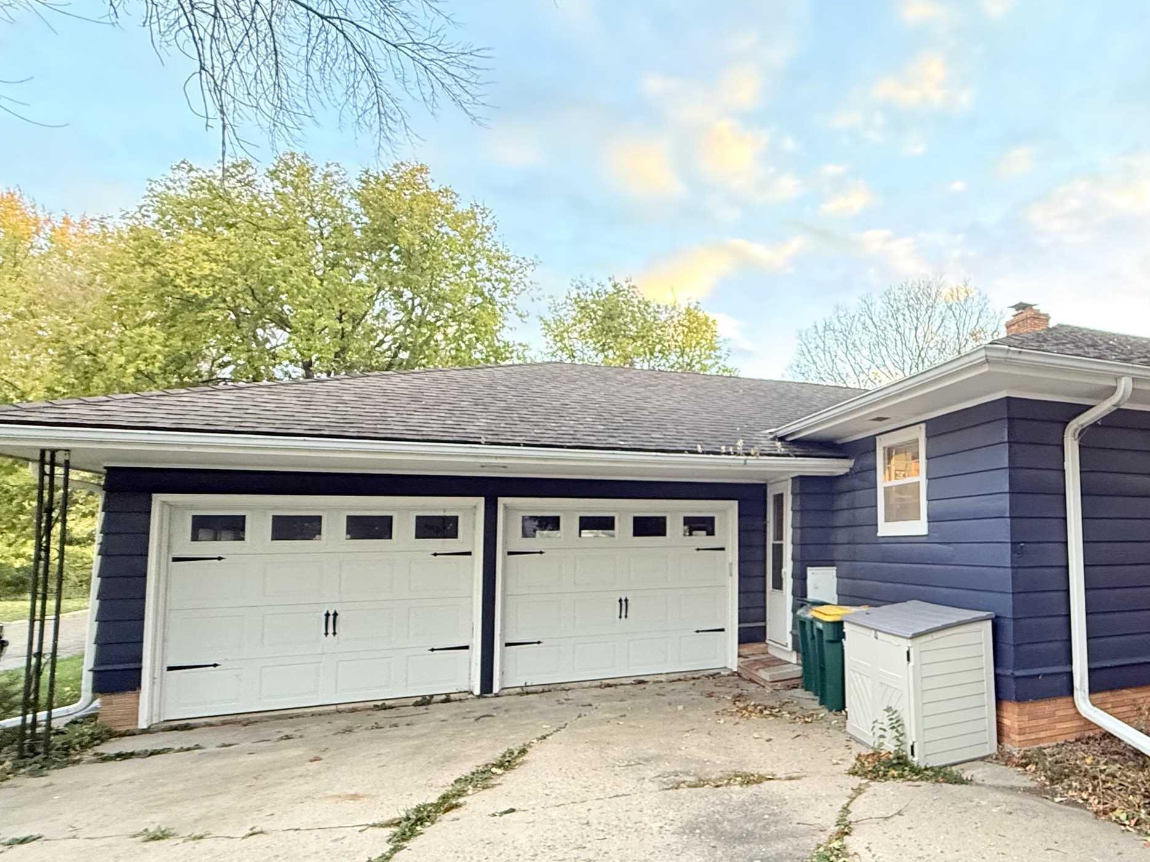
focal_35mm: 23
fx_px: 764
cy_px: 493
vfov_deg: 58.6
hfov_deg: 68.1
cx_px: 890
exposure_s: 1/60
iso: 500
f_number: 2.2
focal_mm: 2.22
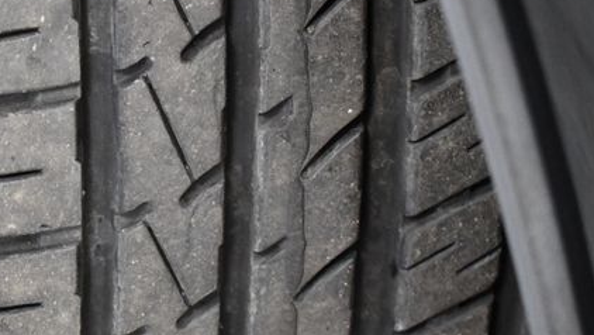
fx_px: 2254
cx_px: 158
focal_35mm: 143
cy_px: 168
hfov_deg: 15.0
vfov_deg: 8.5
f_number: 5
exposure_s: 1/80
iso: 3200
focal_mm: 45
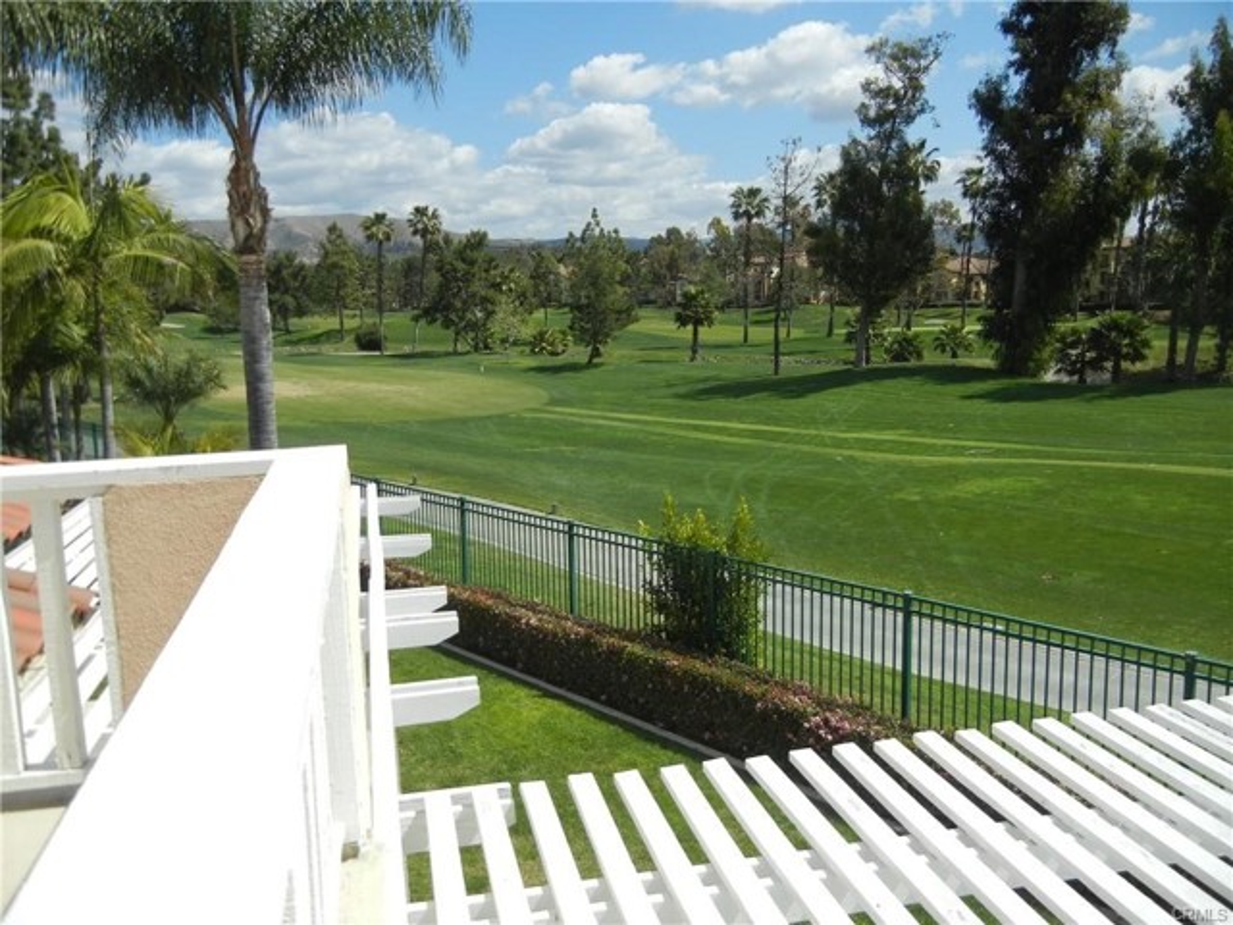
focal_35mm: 30
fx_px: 1069
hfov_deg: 60.0
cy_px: 462
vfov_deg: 46.8
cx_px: 616
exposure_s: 1/457
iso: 160
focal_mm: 5.4
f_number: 7
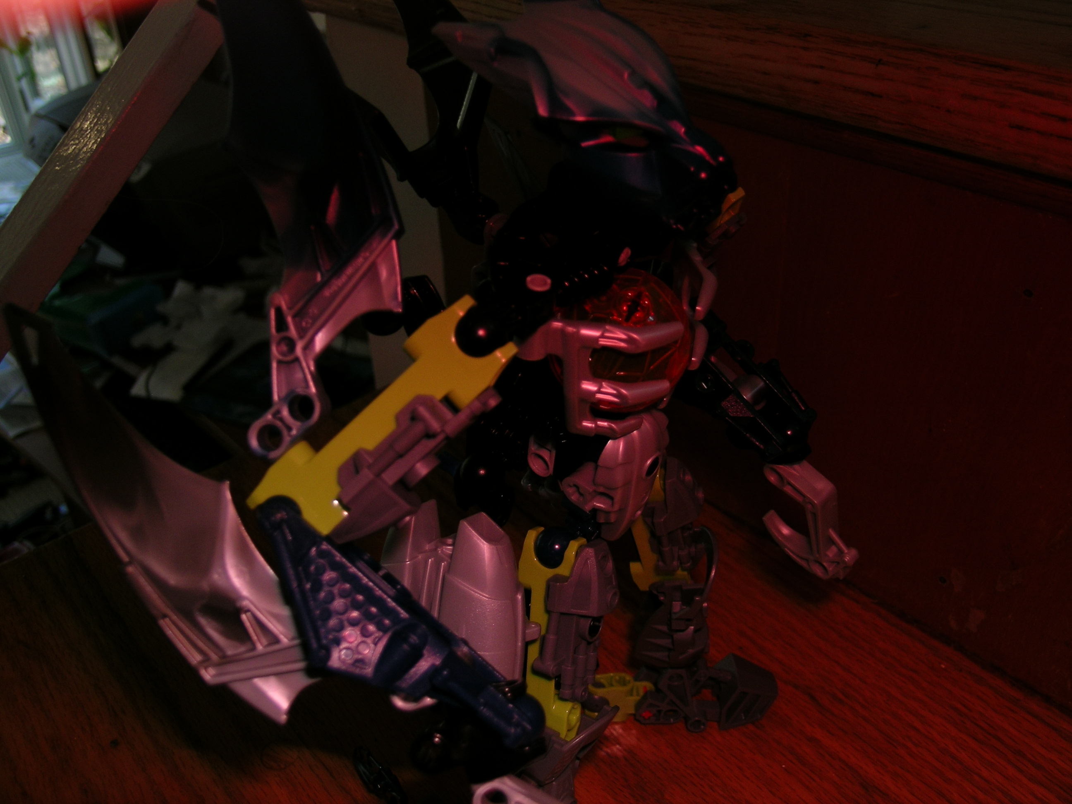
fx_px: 1084
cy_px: 402
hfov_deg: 52.6
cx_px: 536
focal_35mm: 35
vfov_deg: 40.7
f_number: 3
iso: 50
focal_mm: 7.2
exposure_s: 1/60.1
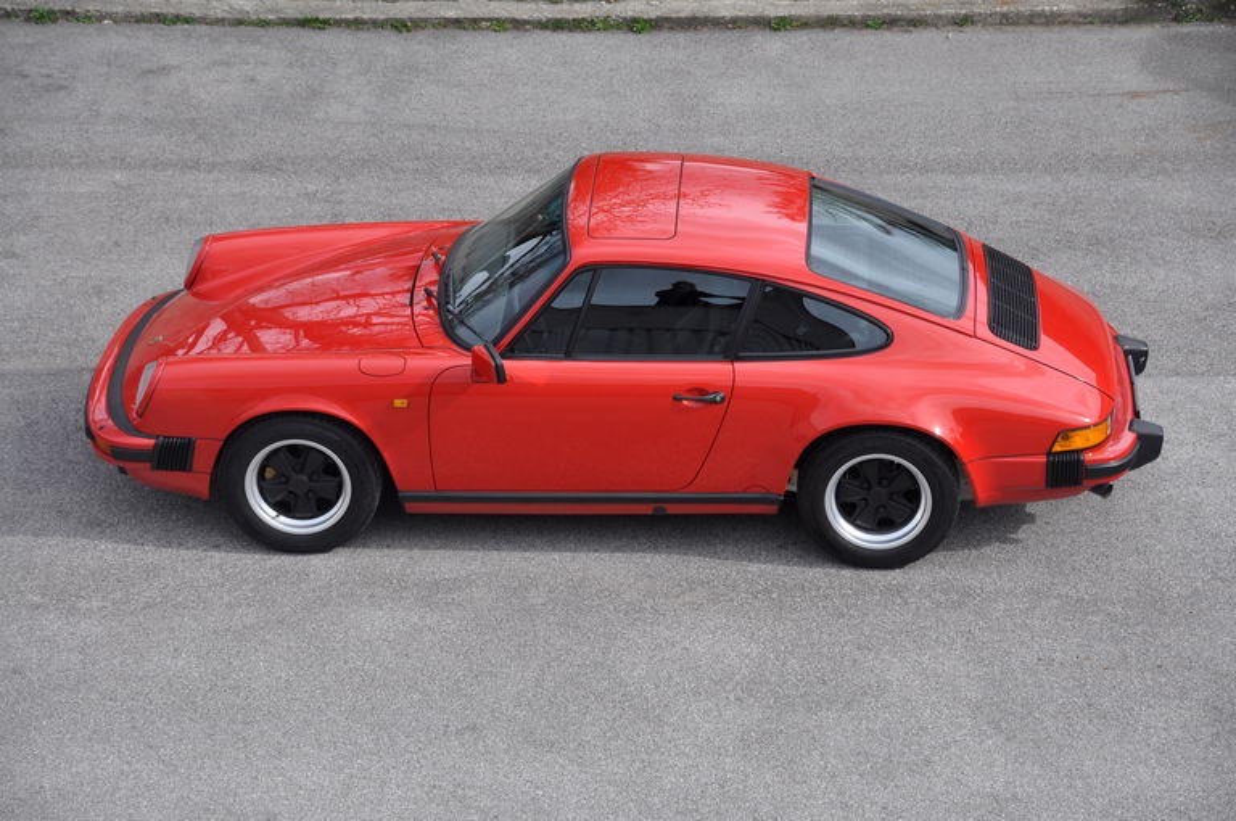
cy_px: 410
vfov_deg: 12.1
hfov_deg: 18.2
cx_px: 618
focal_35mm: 112
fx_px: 3858
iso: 500
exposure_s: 1/500
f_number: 5.6
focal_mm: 75
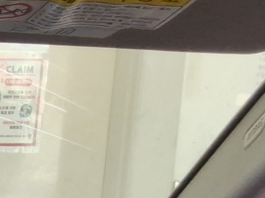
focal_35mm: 170
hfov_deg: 9.4
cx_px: -502
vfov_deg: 8.0
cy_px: 482
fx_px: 1301
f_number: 1.9
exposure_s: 1/40
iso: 49
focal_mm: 2.91
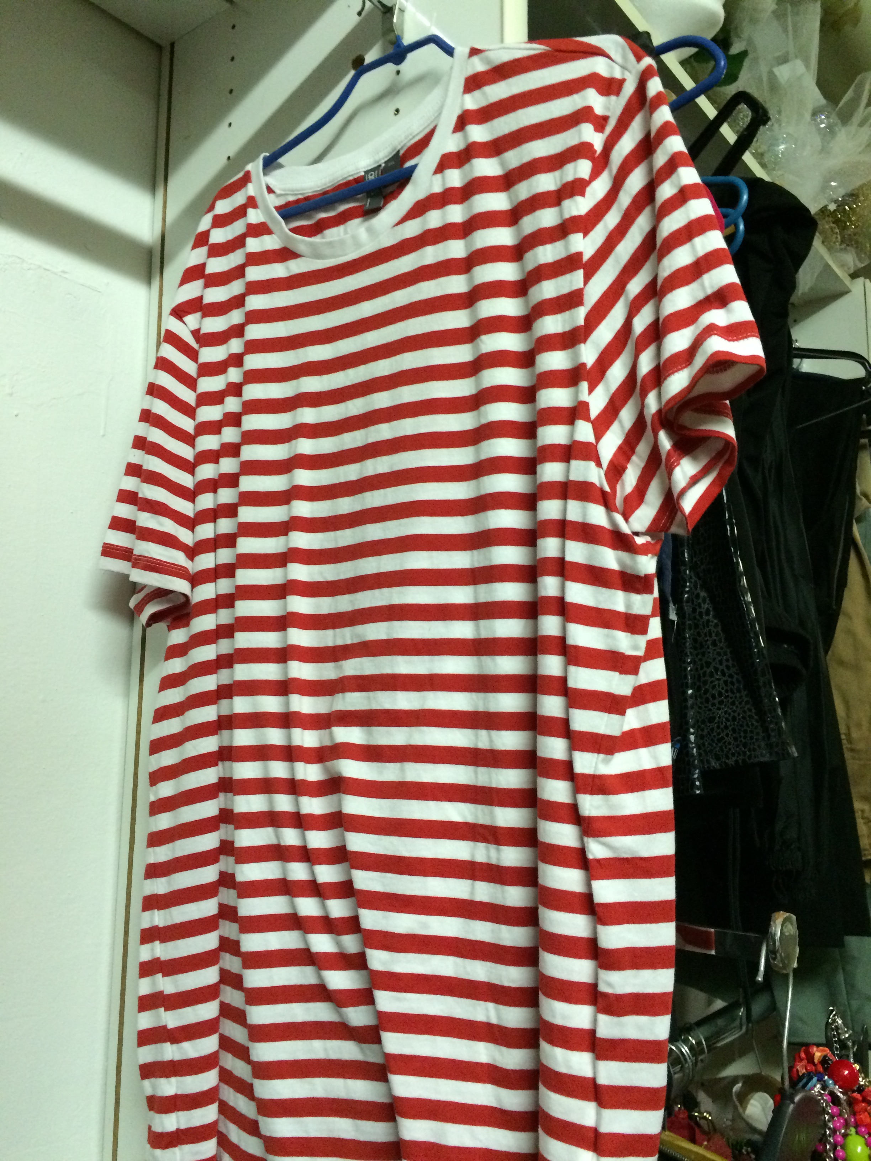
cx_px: 436
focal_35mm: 29
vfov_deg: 61.7
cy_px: 580
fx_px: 973
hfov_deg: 48.2
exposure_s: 1/20
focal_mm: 4.15
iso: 320
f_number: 2.2
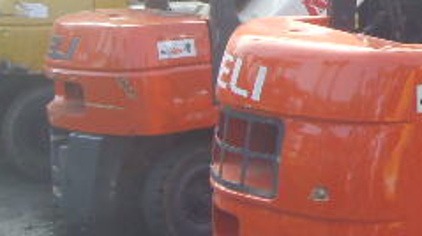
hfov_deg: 18.0
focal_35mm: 114
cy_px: 11
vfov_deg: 10.5
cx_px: 491
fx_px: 1275
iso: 80
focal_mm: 6.6
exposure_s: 1/250
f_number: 3.5
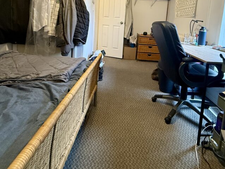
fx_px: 143
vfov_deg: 57.5
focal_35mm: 22
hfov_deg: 76.2
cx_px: 120
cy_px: 38
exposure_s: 1/60
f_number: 2.2
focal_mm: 2.22
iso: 500
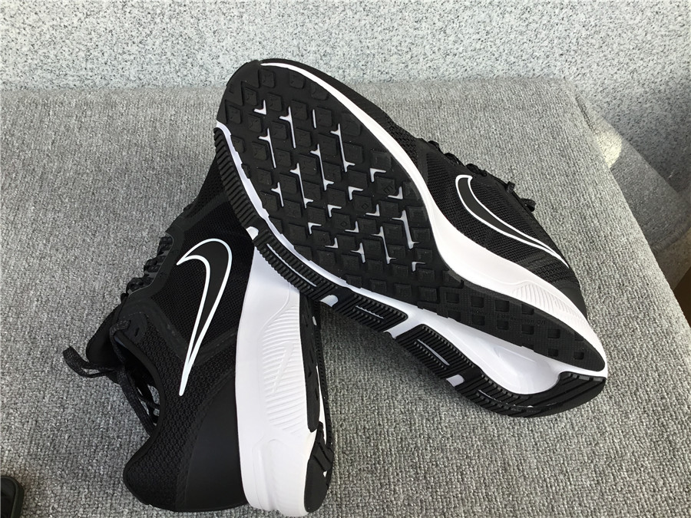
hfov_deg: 58.4
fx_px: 619
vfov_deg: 45.4
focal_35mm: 31
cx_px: 346
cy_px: 259
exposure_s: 1/328
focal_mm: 3.3
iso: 25
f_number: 2.4
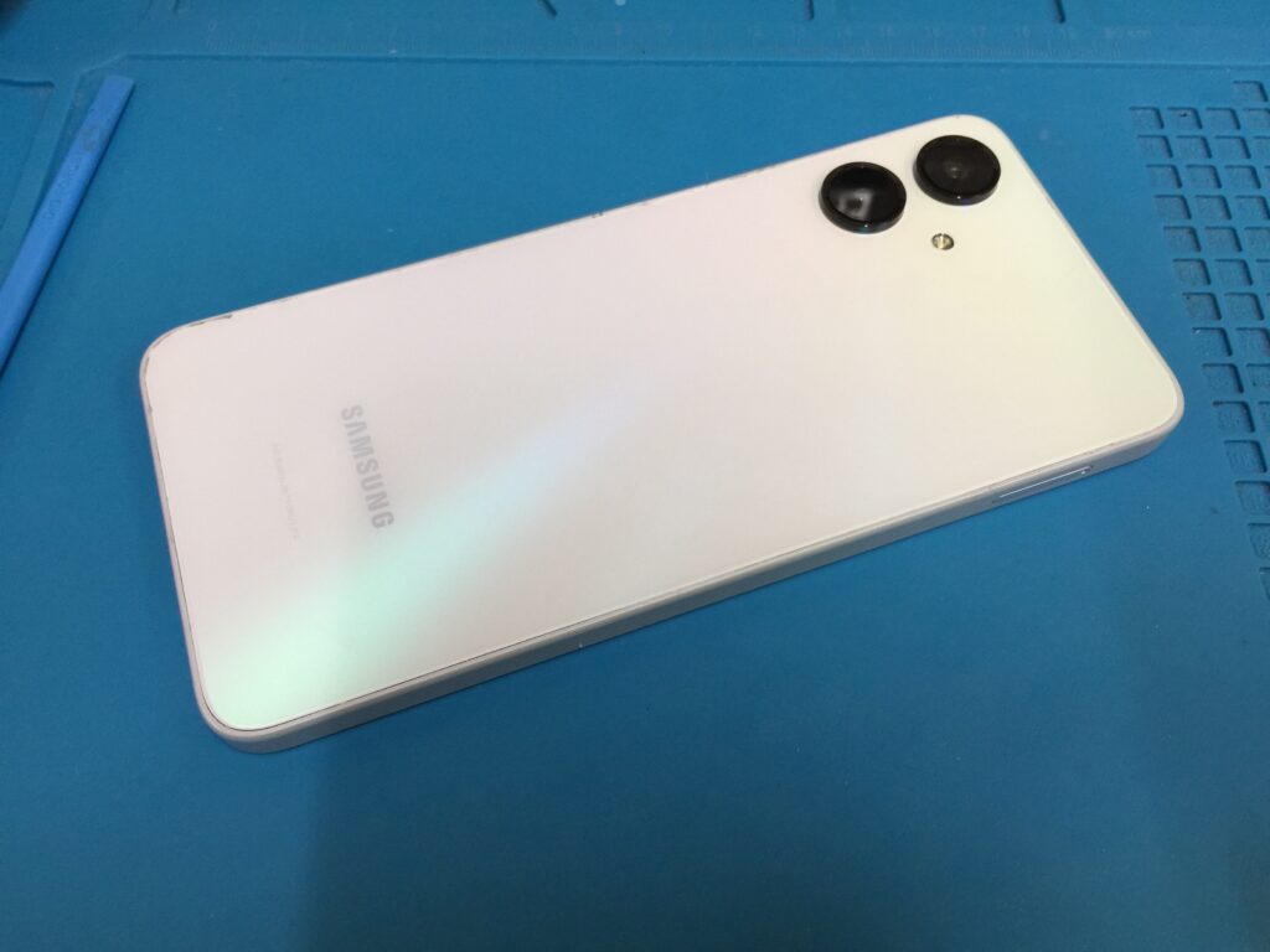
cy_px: 476
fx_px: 1064
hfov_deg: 61.7
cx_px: 635
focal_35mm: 29
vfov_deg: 48.2
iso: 40
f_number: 2.2
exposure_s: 1/30
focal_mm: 4.15
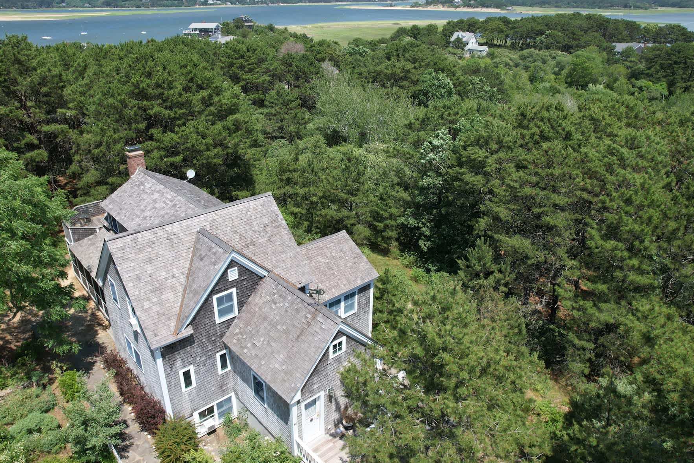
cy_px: 224
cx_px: 330
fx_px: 482
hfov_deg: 71.5
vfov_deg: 51.3
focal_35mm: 25
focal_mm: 8.4
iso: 100
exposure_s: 1/1250
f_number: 2.8
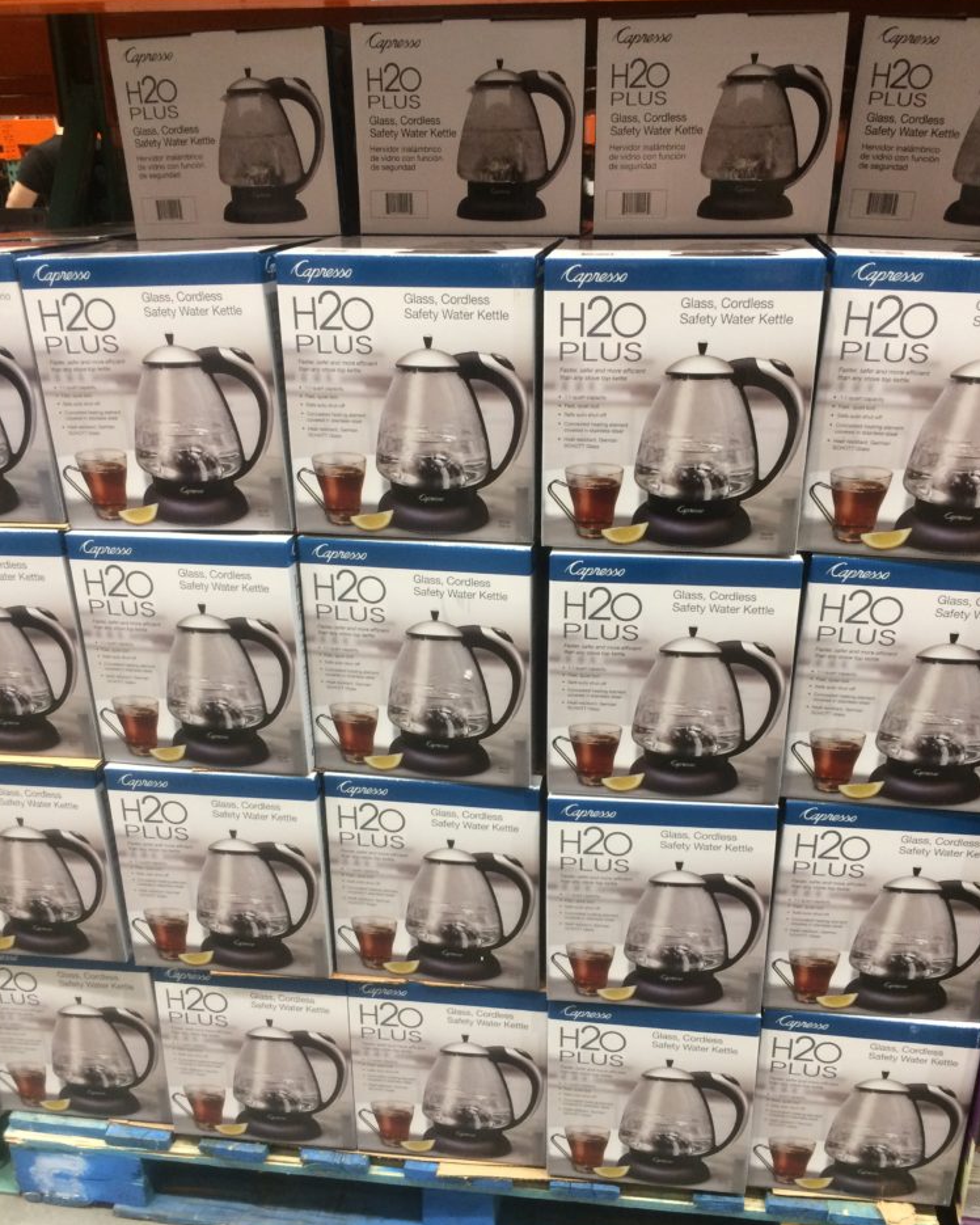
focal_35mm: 31
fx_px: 1124
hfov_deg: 47.1
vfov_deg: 57.1
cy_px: 651
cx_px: 493
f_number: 2.2
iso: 125
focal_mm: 4.15
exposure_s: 1/30
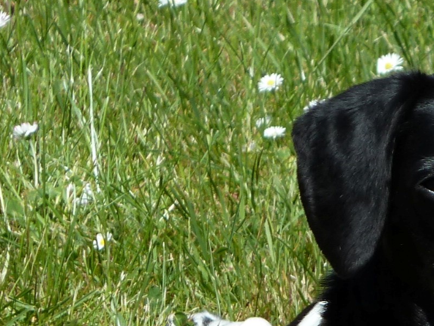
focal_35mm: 1017
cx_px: 460
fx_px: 12747
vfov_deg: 1.5
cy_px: 335
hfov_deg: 1.9
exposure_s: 1/320
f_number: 4.9
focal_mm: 49.2
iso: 80
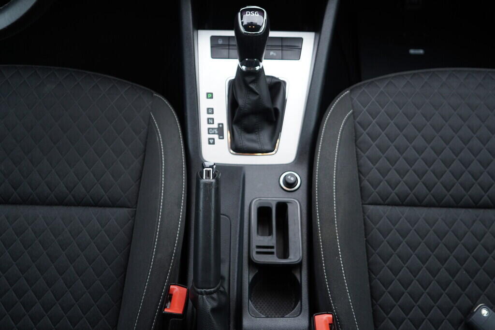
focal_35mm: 36
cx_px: 248
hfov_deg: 53.1
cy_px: 165
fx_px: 495
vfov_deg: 36.9
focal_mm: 24
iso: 200
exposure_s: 1/40
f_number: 2.8
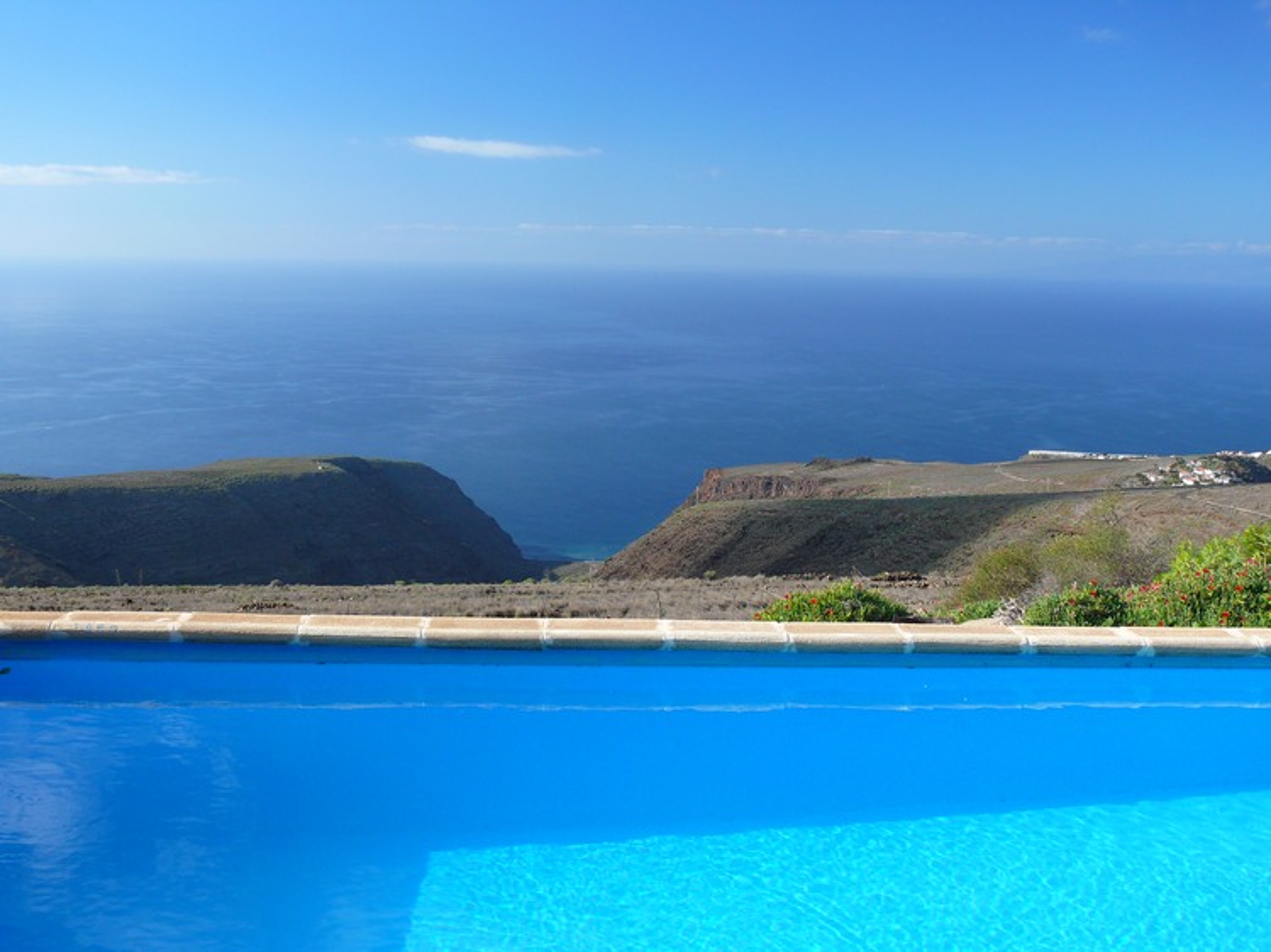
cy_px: 476
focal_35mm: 42
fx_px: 1542
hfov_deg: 44.8
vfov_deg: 34.3
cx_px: 636
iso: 100
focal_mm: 8.9
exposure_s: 1/200
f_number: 4
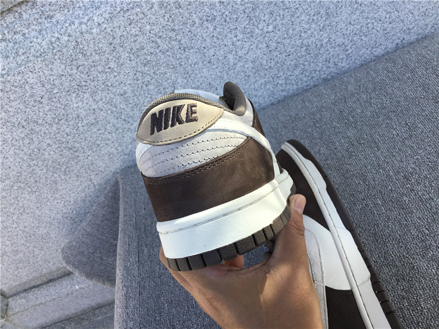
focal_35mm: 31
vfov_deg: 45.4
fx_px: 393
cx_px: 220
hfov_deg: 58.4
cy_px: 164
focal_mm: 3.3
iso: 25
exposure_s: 1/443
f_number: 2.4
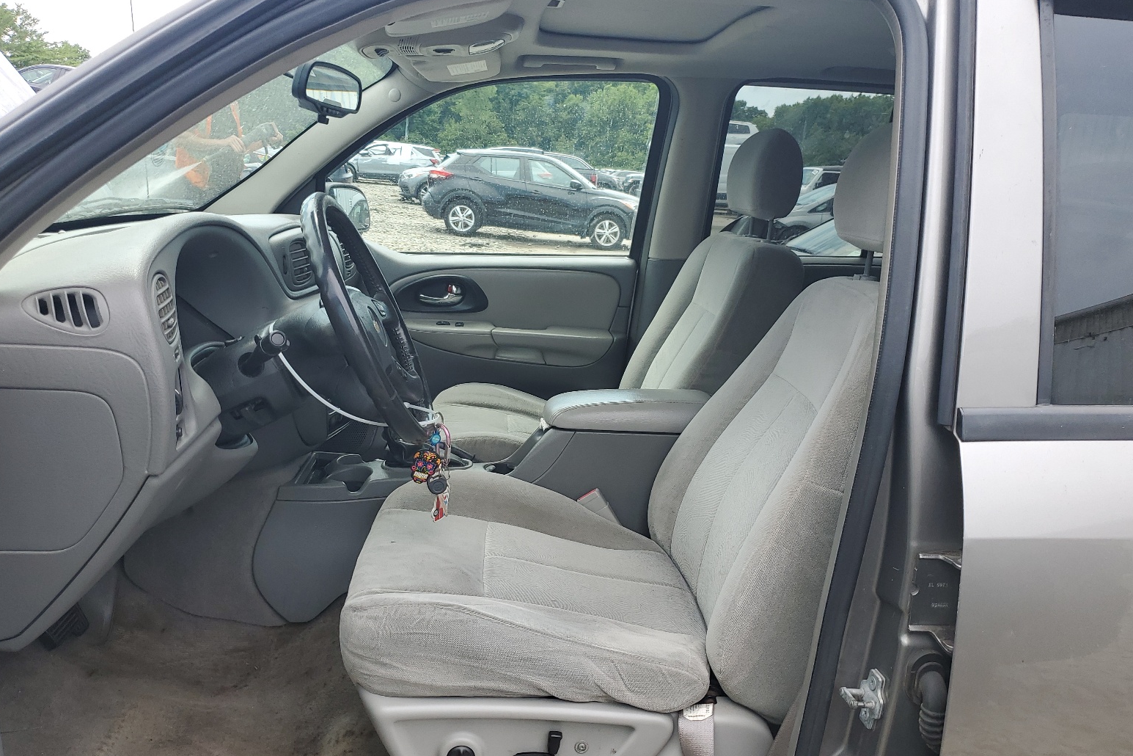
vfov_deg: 46.4
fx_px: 881
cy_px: 410
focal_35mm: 28
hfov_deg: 65.5
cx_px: 565
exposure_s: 1/769
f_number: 1.5
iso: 50
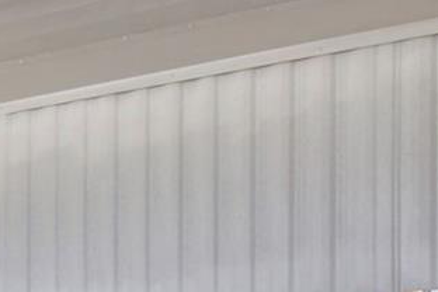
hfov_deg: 23.4
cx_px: -126
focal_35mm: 77
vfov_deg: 15.4
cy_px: 512
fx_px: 937
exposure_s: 1/125
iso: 400
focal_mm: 10
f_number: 4.5
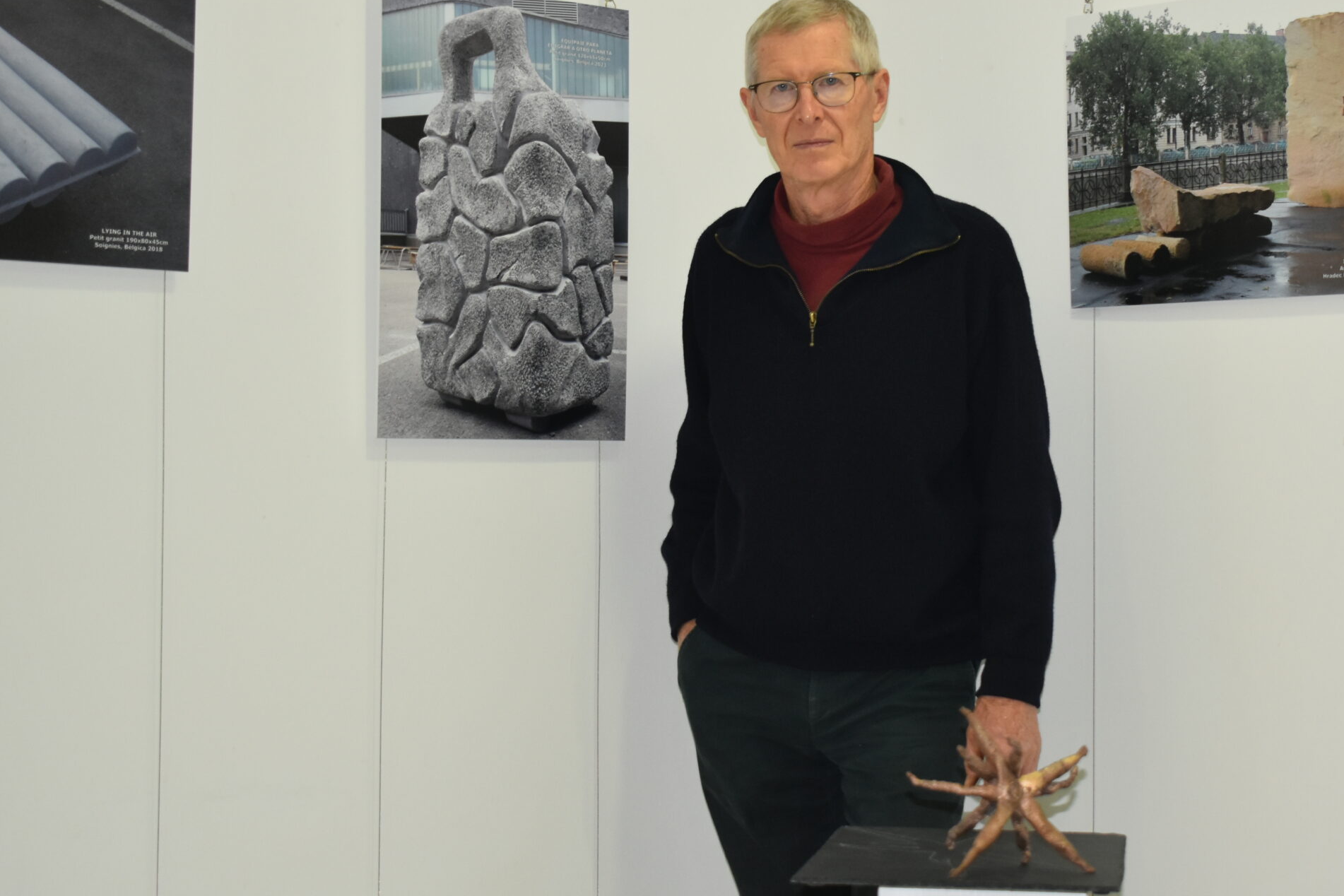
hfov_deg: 28.4
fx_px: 2638
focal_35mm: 71
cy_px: 419
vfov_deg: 19.3
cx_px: 882
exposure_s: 1/125
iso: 1000
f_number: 4.5
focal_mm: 35
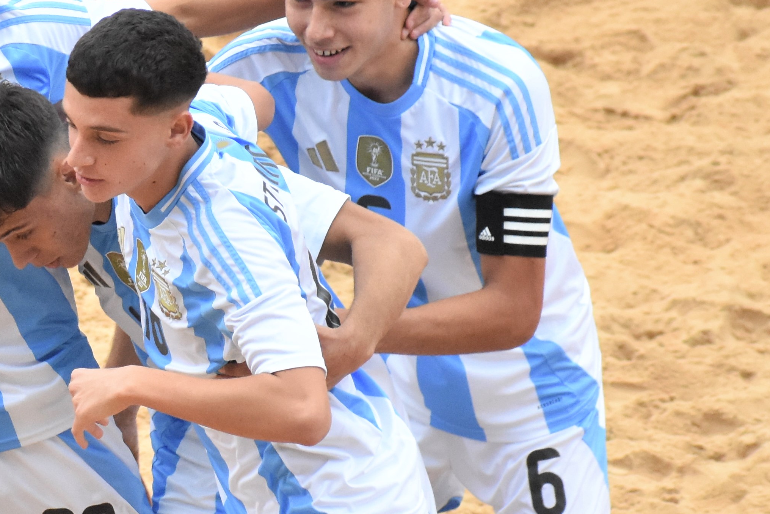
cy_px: 374
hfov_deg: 3.3
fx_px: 13327
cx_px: 23
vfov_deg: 2.2
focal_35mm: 623
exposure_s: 1/640
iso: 2000
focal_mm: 185
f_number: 5.3
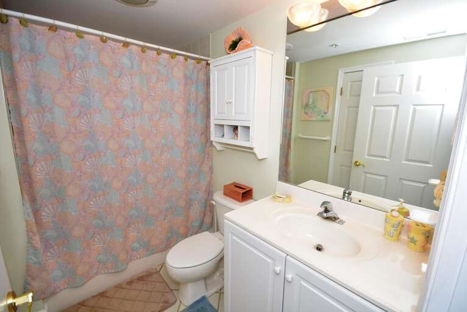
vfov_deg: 77.4
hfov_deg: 100.3
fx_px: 195
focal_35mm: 15
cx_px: 234
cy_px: 156
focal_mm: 10
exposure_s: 1/60
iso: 1000
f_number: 7.1
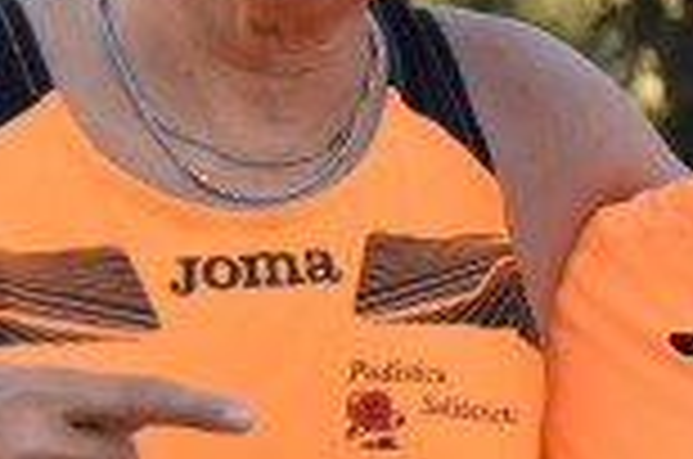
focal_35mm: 246
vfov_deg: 5.5
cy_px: -32
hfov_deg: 8.4
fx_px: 4726
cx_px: 626
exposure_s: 1/800
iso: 560
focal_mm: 42
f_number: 4.5
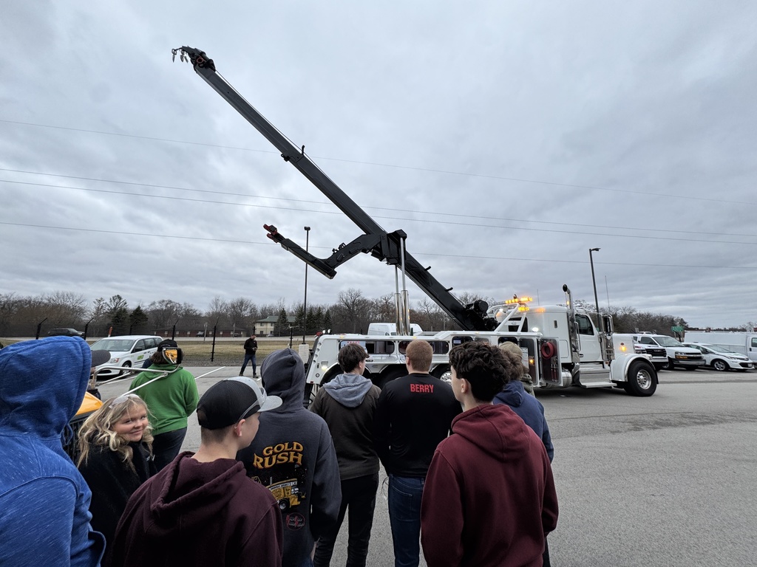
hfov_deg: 102.1
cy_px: 284
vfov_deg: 85.7
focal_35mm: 14
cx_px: 378
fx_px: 306
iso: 40
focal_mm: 2.22
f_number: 2.2
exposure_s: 1/340
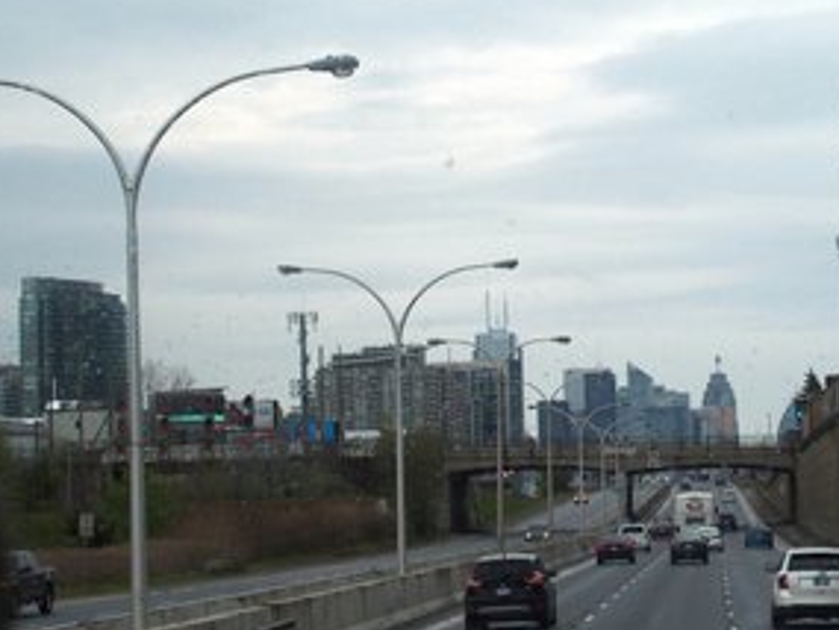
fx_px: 2861
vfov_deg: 12.6
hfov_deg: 16.6
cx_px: 592
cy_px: 277
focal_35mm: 118
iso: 100
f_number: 3.5
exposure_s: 1/500
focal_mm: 14.5
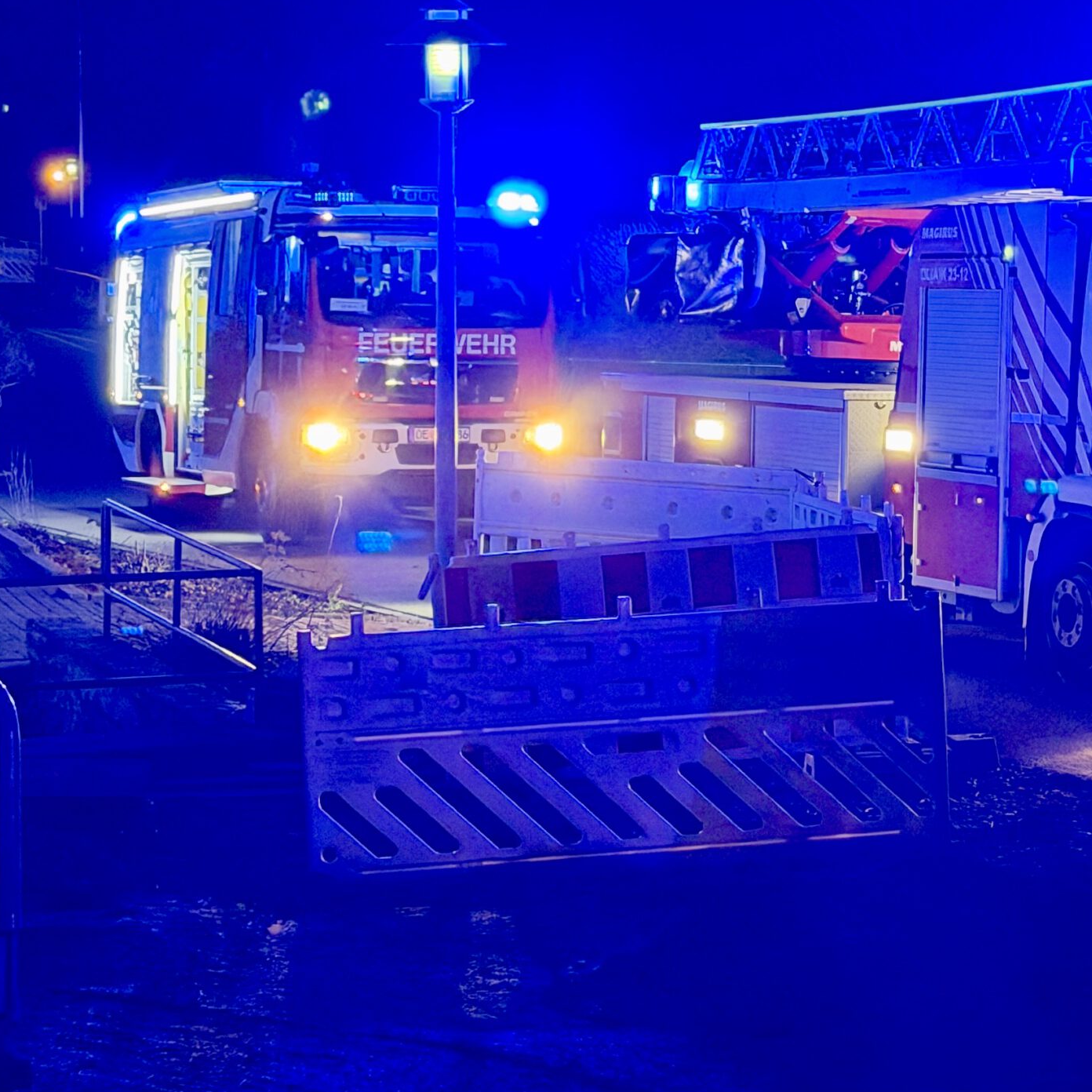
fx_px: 2784
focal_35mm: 78
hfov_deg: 22.1
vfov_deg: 22.2
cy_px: 420
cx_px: 744
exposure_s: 1/27
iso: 640
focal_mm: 6.76
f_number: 1.78
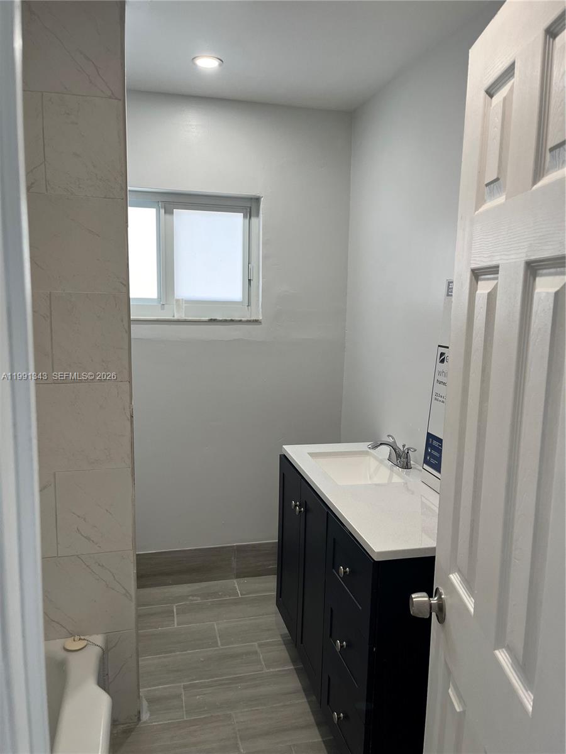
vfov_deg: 67.3
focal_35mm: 26
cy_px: 377
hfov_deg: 53.1
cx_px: 283
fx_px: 567
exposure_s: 1/120
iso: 100
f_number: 1.6
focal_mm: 5.1
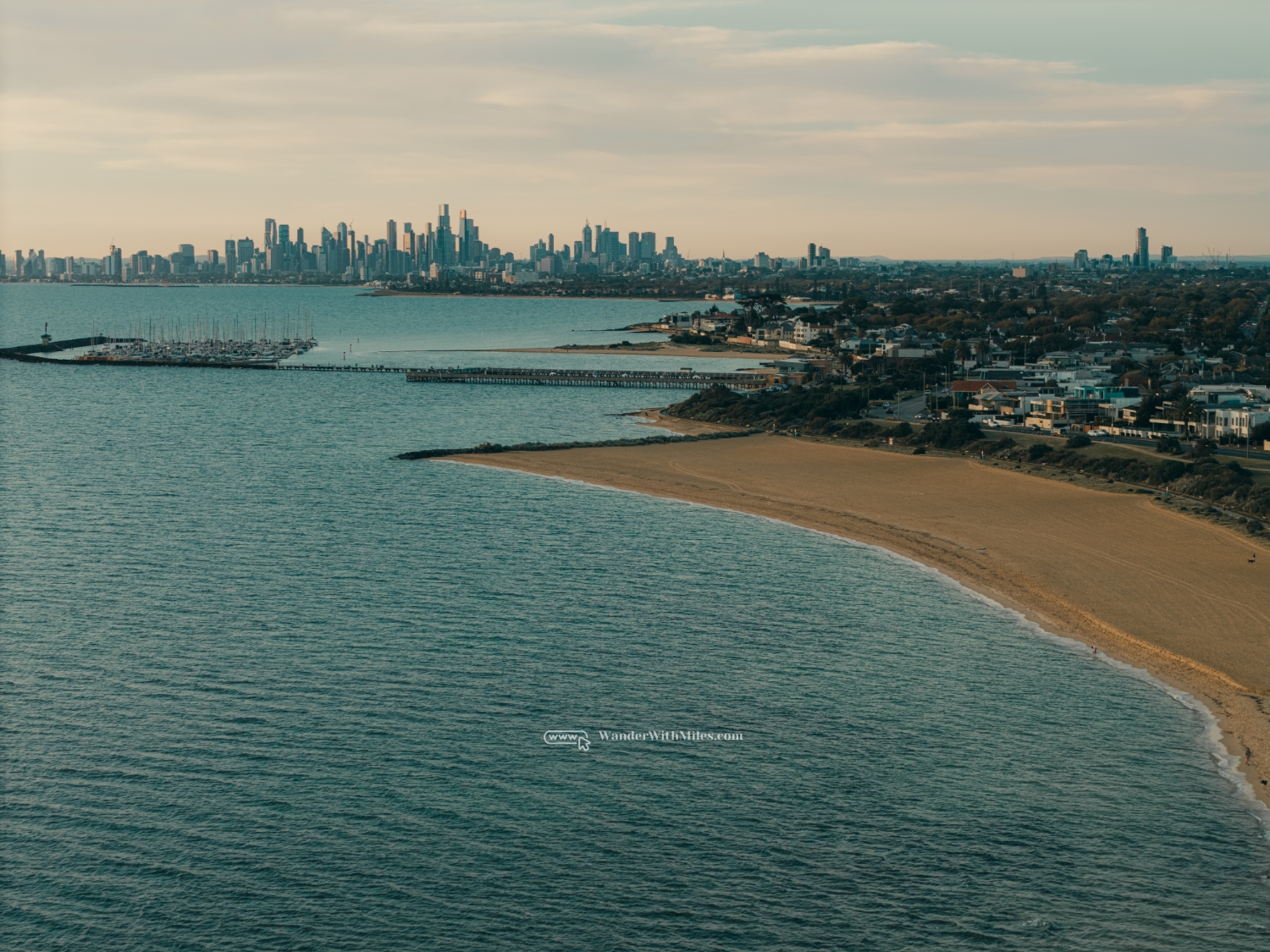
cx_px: 635
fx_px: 2568
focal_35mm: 70
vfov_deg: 21.0
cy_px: 476
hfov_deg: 27.8
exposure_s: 1/20
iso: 100
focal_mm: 19.35
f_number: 2.8
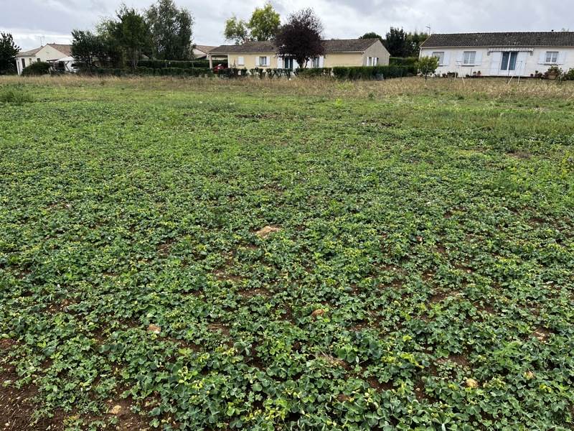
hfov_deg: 67.3
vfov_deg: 53.1
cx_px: 287
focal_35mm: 26
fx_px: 431
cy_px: 216
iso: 50
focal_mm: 5.1
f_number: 1.6
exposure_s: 1/756
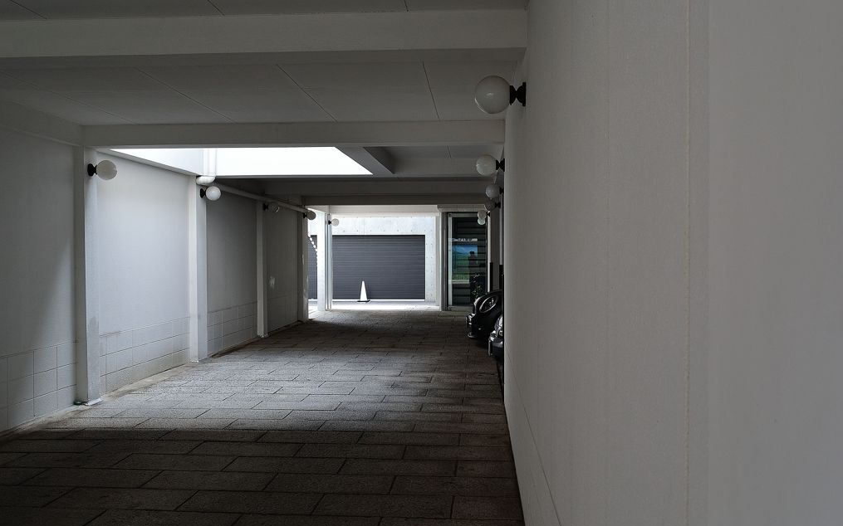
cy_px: 269
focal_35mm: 37
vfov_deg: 34.4
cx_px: 424
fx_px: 850
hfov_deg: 52.8
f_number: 9
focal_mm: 24
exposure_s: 1/20
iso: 200
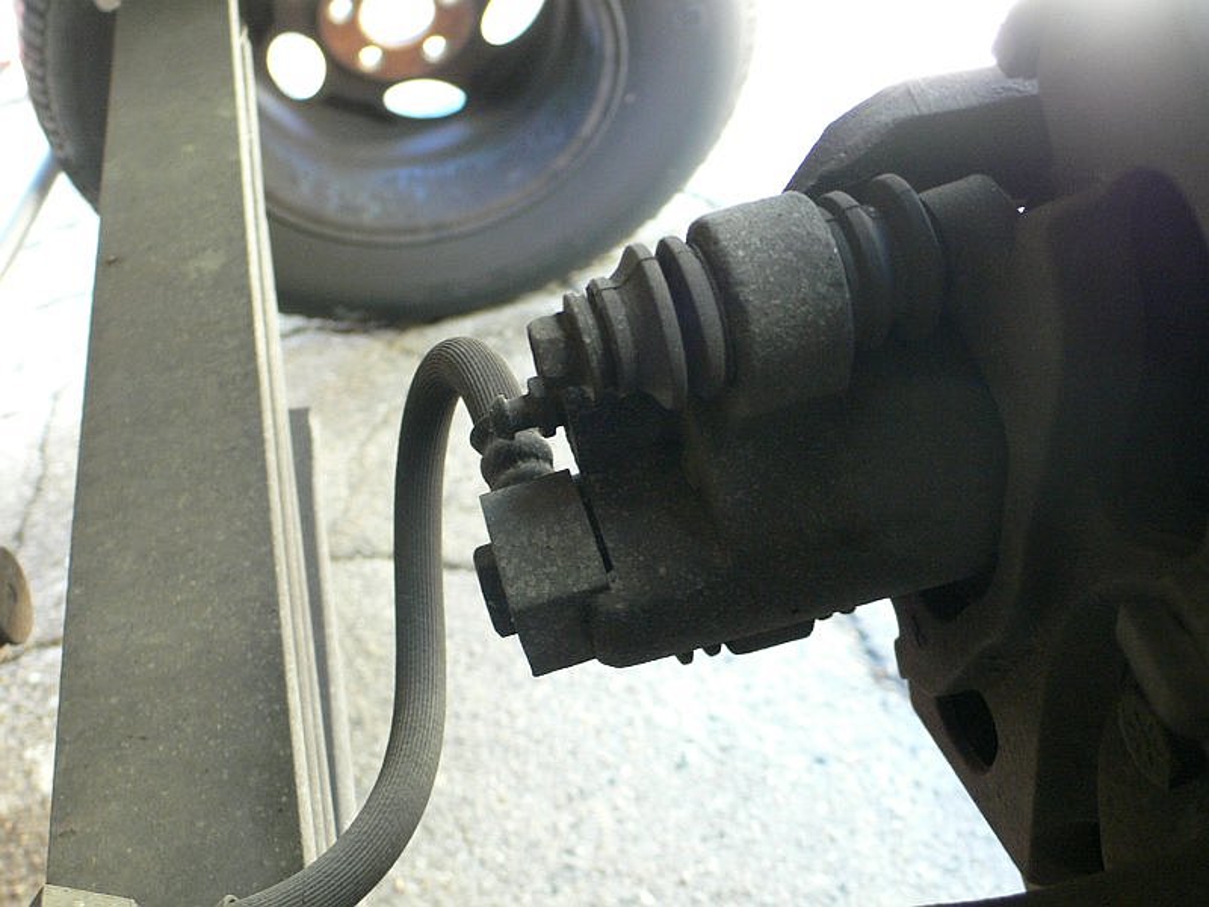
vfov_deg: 41.8
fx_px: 1187
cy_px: 454
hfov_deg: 54.0
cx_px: 604
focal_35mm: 34
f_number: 2.8
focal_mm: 6.3
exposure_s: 1/15
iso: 200
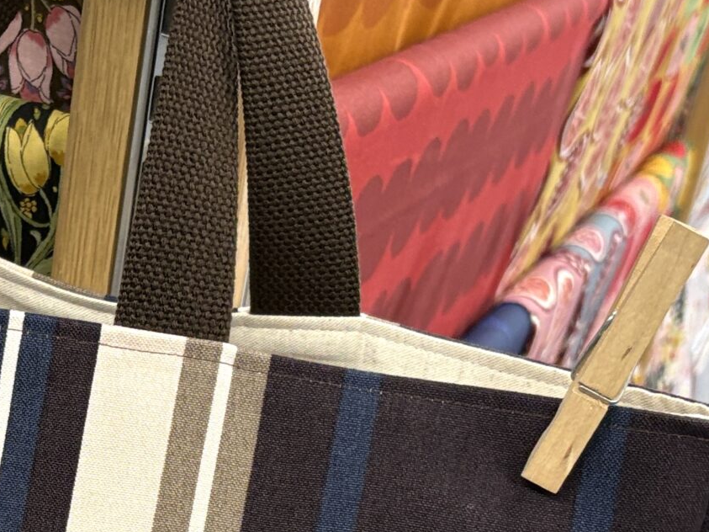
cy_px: 555
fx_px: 1618
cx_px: 124
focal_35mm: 79
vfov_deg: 18.1
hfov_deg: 24.3
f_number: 1.6
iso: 125
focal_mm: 5.96
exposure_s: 1/72
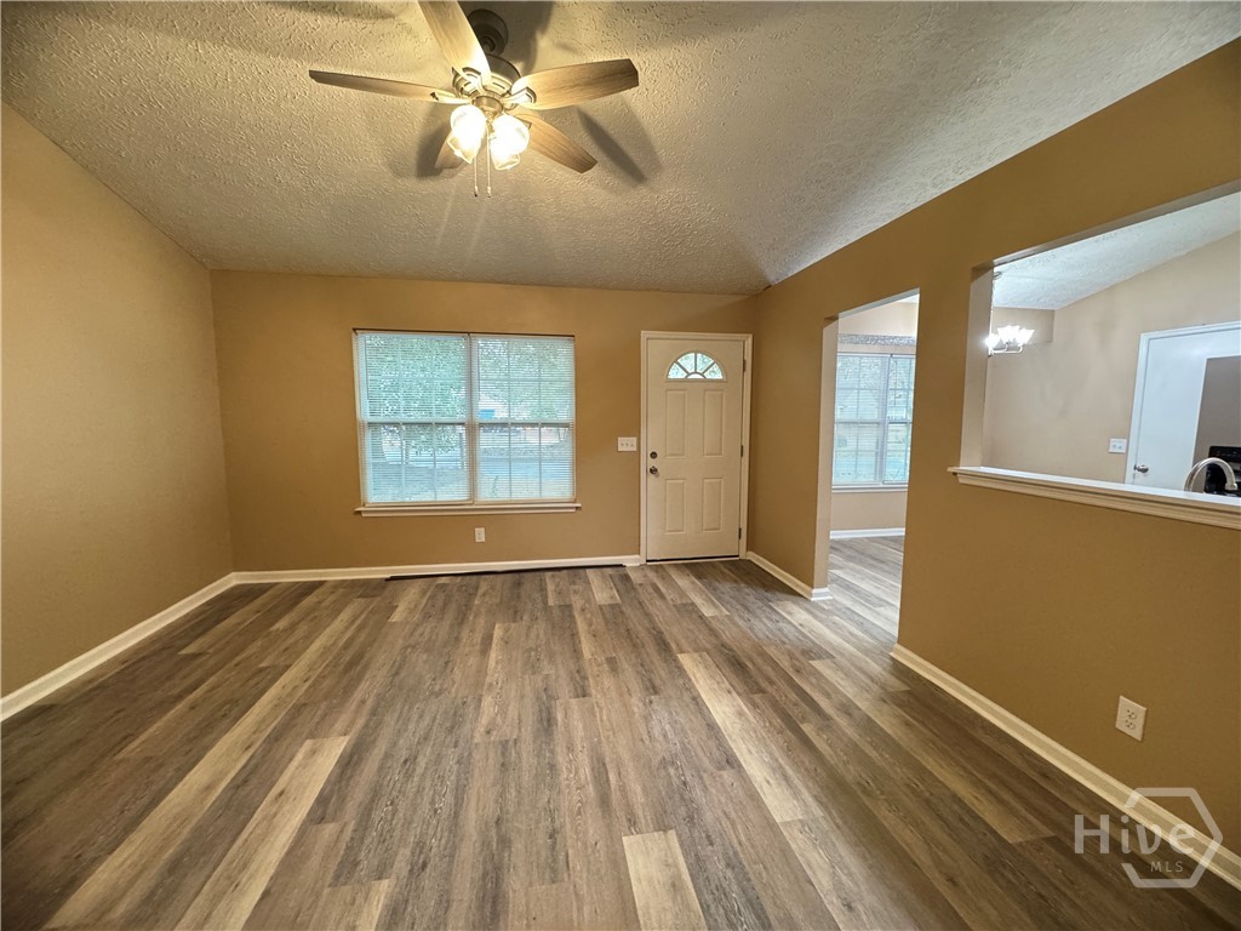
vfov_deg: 85.7
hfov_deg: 102.1
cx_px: 620
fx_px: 502
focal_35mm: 14
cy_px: 466
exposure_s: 1/60
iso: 640
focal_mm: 2.22
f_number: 2.2
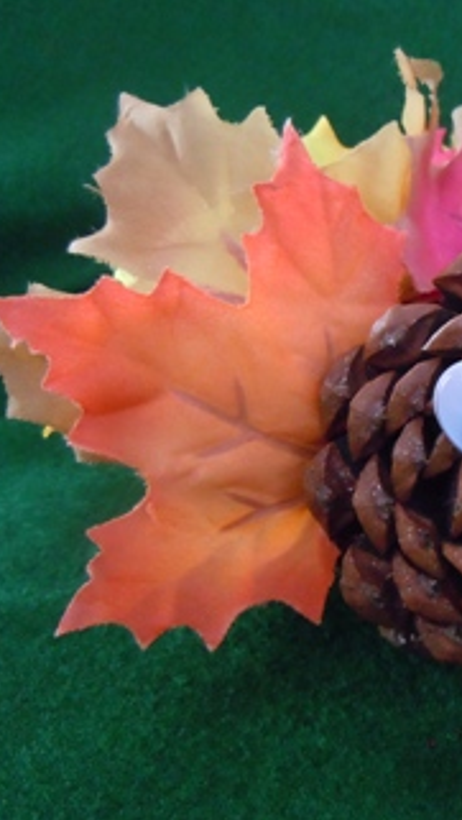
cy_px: 411
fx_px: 956
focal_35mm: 44
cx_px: 513
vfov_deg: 46.4
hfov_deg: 25.2
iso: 800
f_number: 3.5
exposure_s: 1/15
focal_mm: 5.4
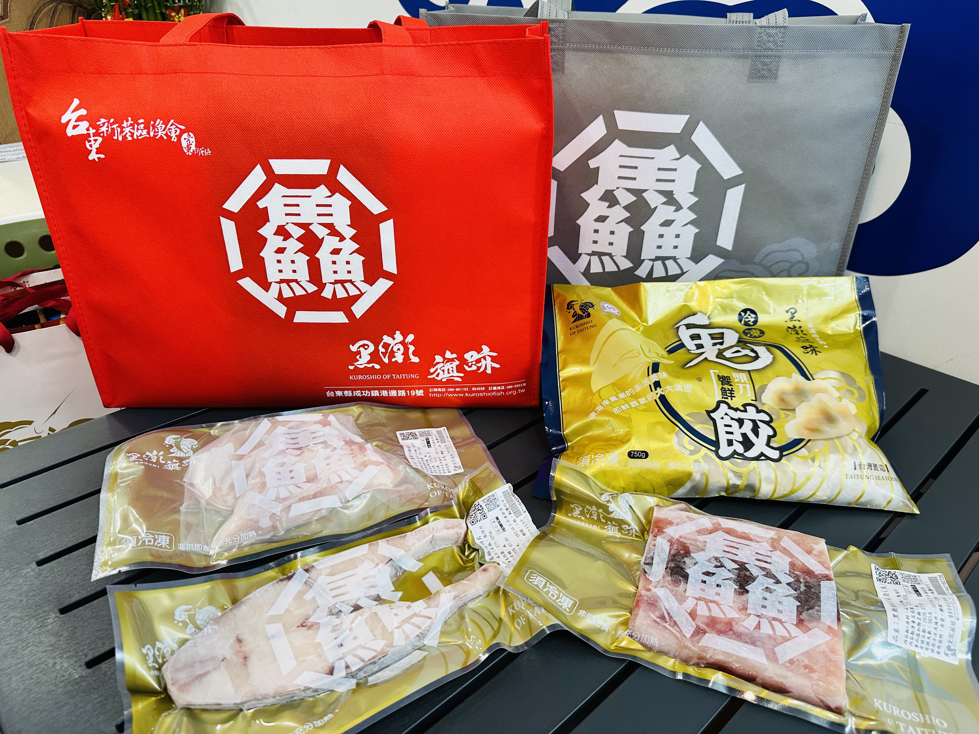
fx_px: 679
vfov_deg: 56.8
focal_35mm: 24
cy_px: 367
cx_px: 490
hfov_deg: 71.6
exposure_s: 1/120
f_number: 1.78
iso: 160
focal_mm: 6.86
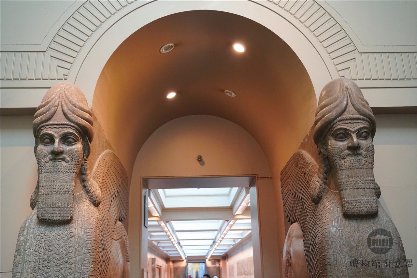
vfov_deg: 34.2
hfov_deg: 49.6
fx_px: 452
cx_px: 208
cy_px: 139
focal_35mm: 39
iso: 5000
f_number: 4
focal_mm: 39
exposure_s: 1/160
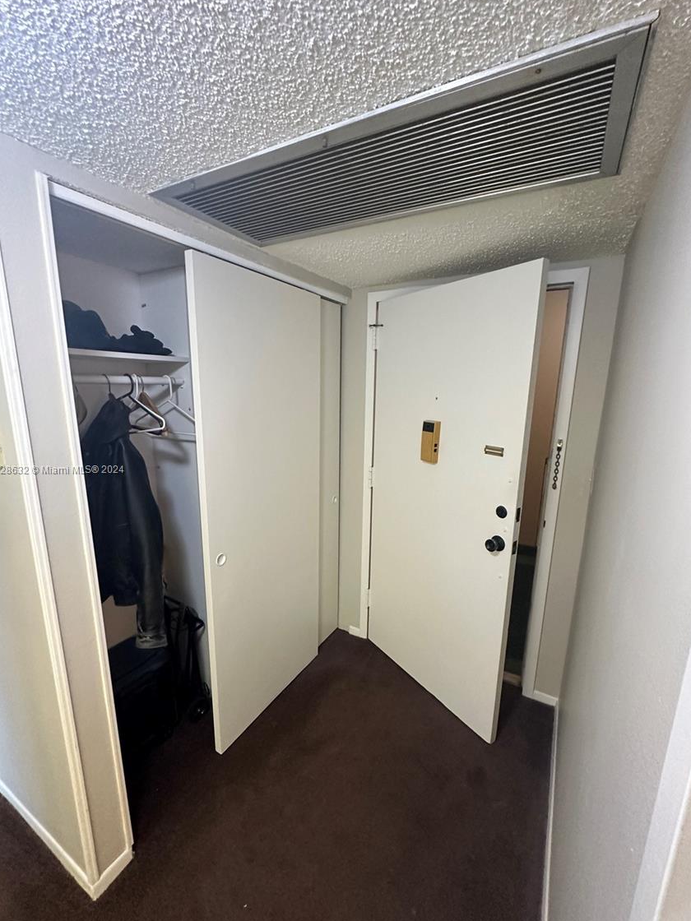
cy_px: 470
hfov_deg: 81.7
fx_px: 399
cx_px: 344
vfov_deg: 98.2
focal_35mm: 15
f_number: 2.2
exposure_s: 1/60
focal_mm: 2.22
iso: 400
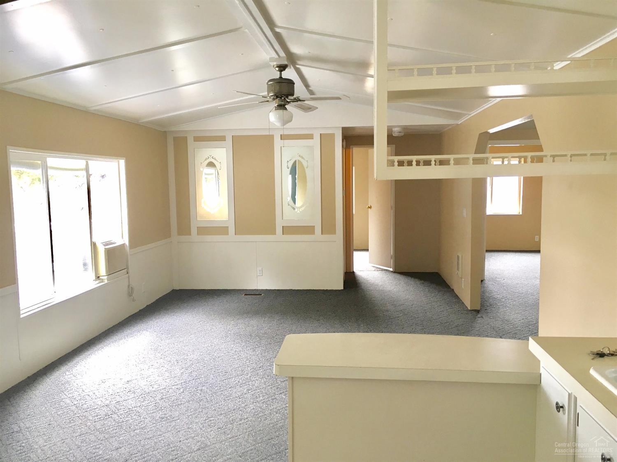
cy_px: 231
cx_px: 308
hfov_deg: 61.7
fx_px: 517
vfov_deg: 48.2
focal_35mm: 29
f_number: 2.2
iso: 64
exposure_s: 1/30
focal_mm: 4.15
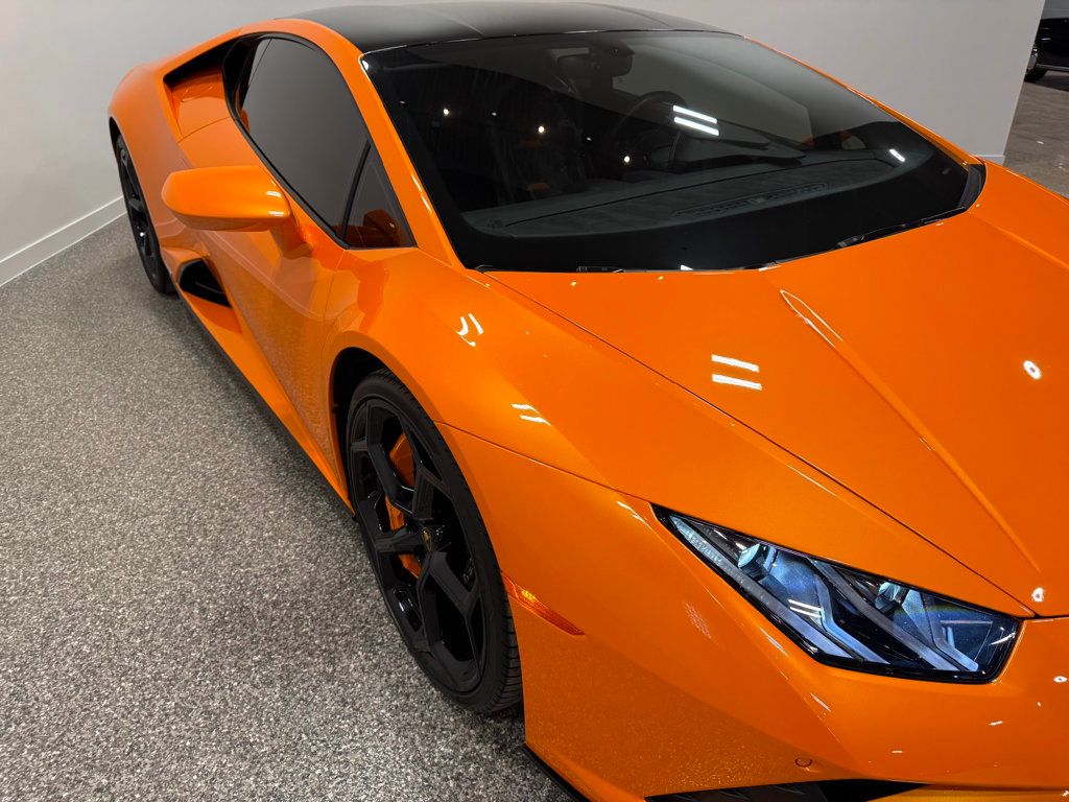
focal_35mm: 24
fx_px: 741
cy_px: 401
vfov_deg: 56.8
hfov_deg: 71.6
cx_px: 534
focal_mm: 6.76
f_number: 1.78
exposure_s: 1/335
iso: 100
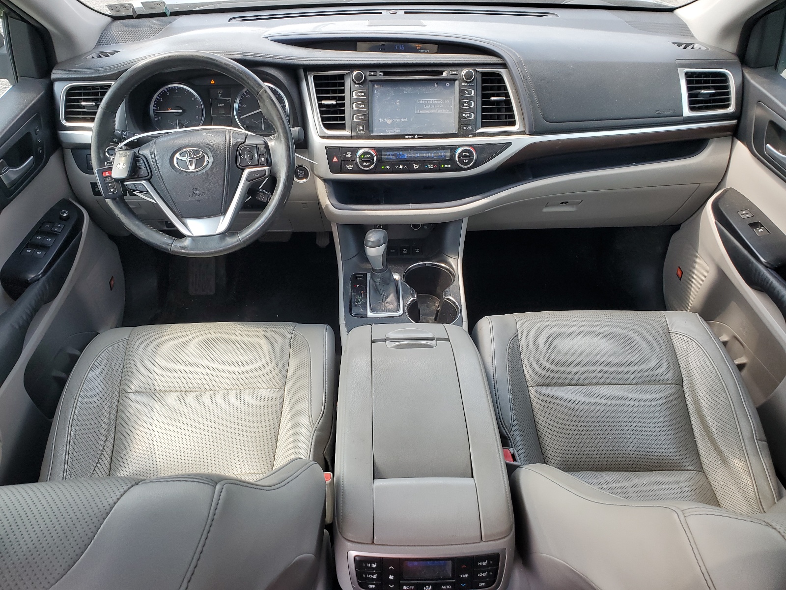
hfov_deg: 67.3
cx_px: 393
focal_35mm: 26
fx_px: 590
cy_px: 295
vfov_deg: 53.1
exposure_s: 1/120
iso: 62
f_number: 1.5
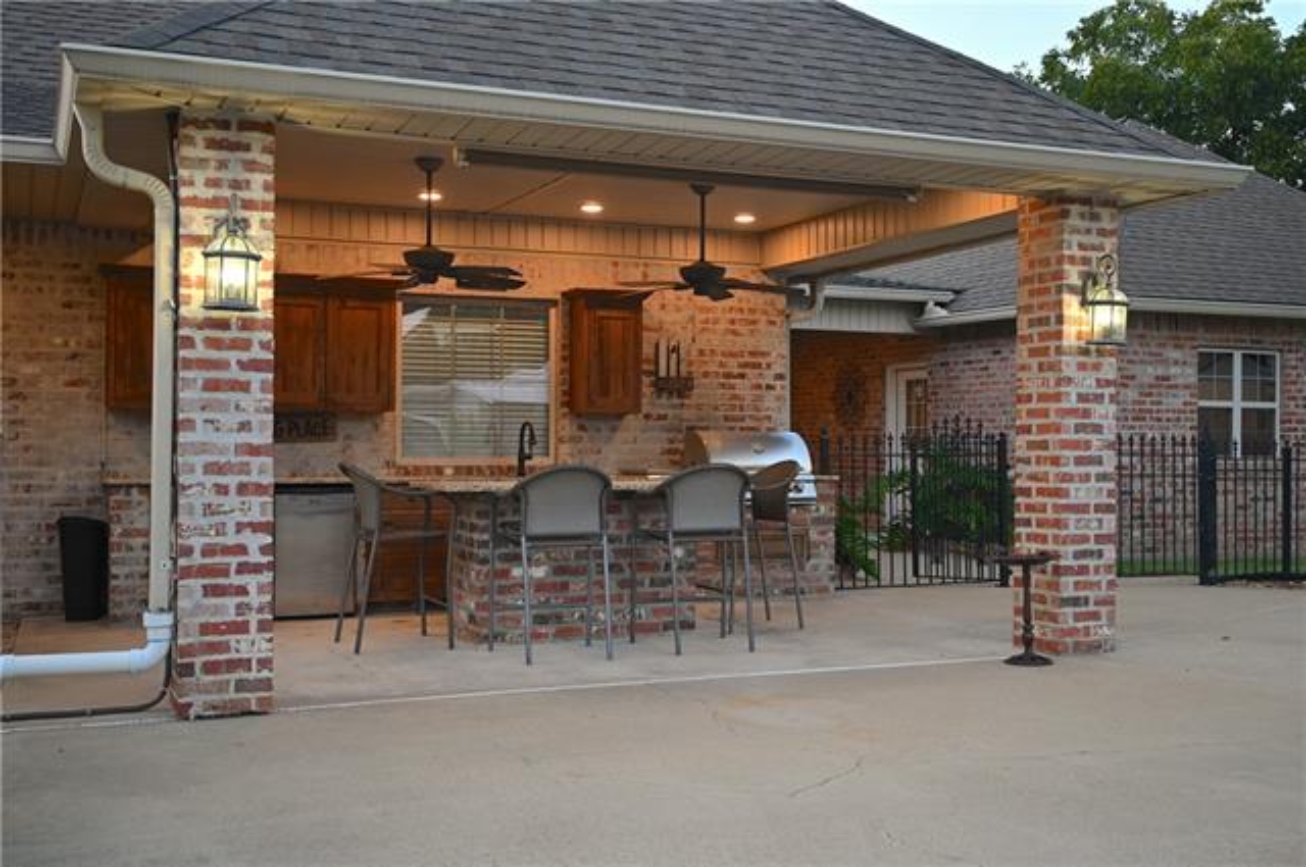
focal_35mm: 39
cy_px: 434
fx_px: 1413
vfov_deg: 34.1
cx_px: 653
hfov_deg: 49.6
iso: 800
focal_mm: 39
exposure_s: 1/80
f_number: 6.3
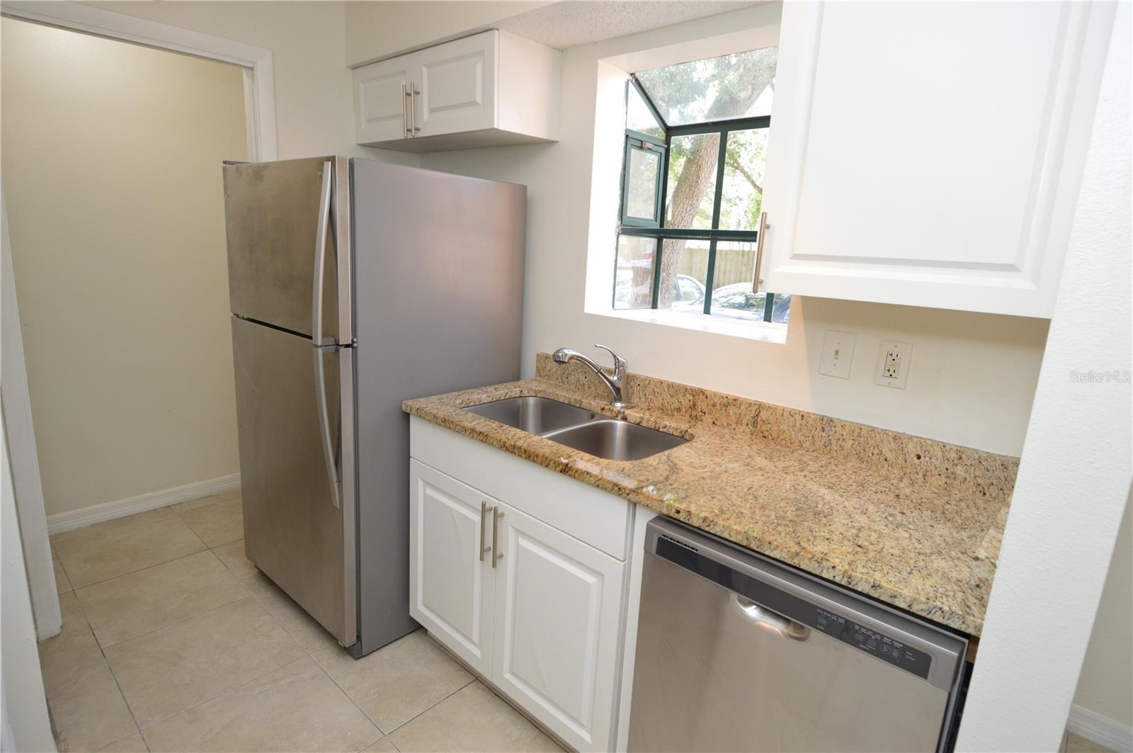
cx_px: 566
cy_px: 376
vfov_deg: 67.3
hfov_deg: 90.1
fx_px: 566
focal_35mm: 18
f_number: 4
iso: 500
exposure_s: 1/60
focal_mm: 12
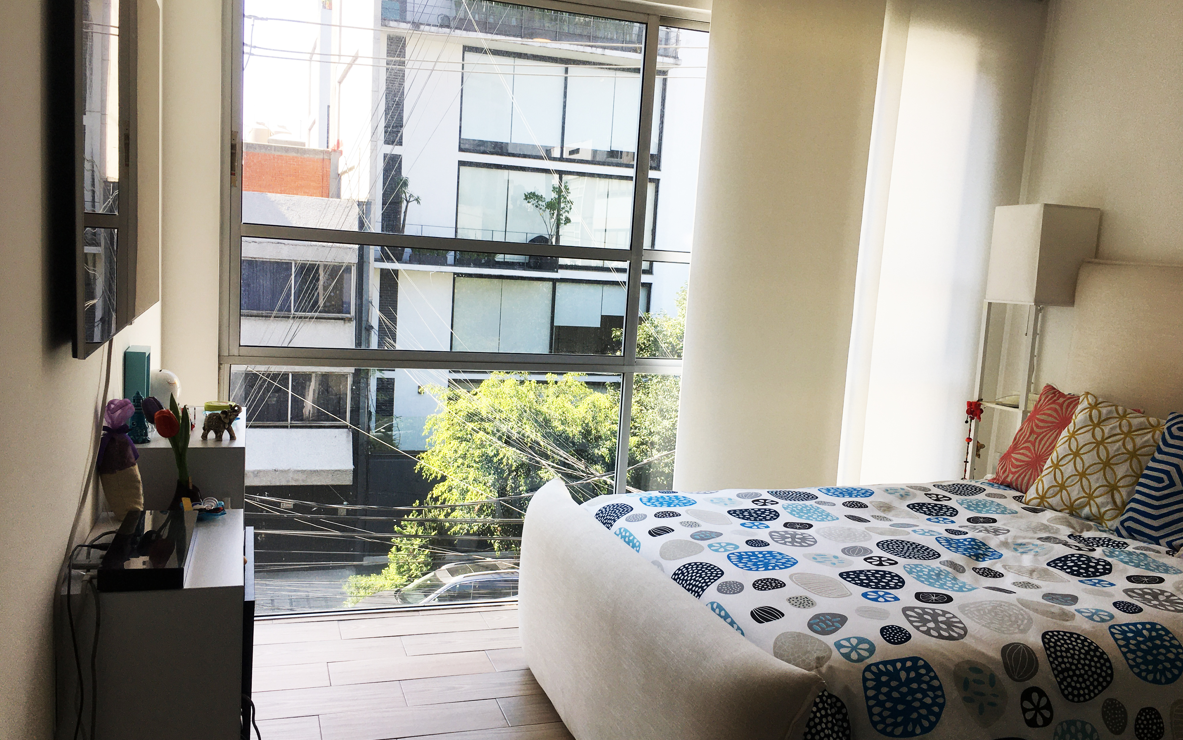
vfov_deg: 40.6
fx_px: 999
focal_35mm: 31
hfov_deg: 61.2
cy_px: 389
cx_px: 594
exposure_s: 1/381
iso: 25
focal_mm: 4.15
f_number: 2.2
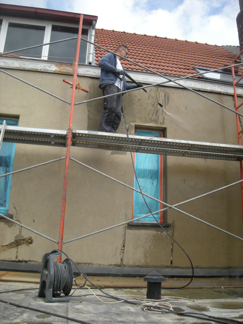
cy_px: 162
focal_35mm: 35
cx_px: 122
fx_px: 328
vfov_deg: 52.6
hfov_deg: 40.7
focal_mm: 5.7
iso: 64
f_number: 5.7
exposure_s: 1/158
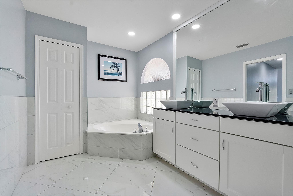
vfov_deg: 77.3
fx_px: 122
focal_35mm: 15
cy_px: 98
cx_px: 146
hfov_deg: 100.4
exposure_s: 1/15
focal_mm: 10
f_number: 11
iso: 160
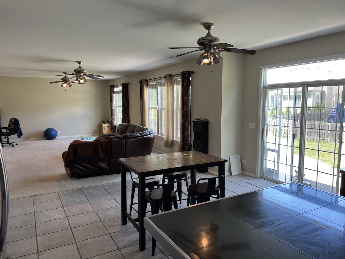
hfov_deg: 67.3
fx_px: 259
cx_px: 172
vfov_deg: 53.1
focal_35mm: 26
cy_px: 130
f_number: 1.5
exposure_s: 1/120
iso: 80
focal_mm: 5.7
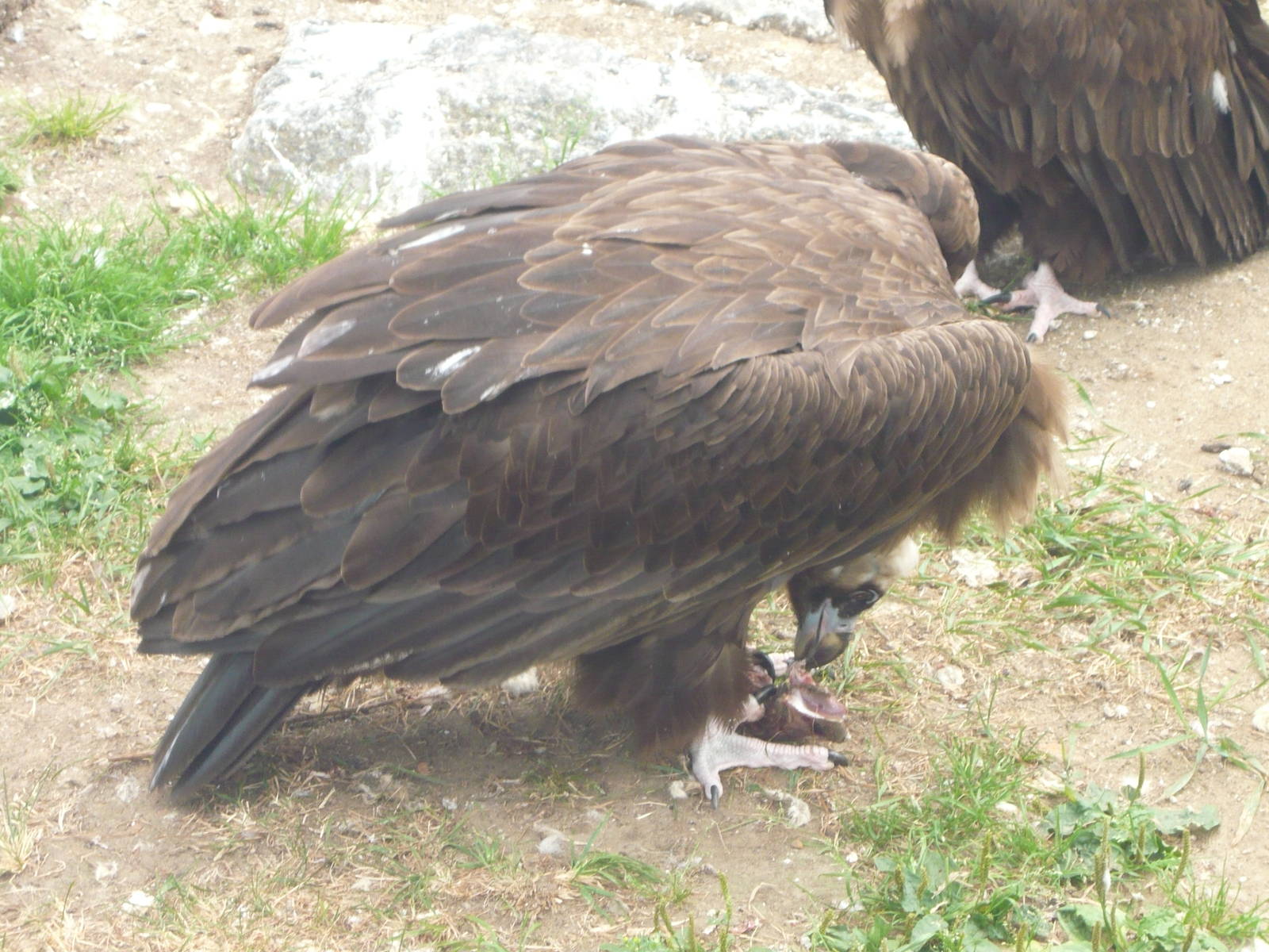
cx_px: 634
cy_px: 476
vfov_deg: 14.8
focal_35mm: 100
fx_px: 3666
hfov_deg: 19.6
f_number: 5.1
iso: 250
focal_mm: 16.5
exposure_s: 1/60
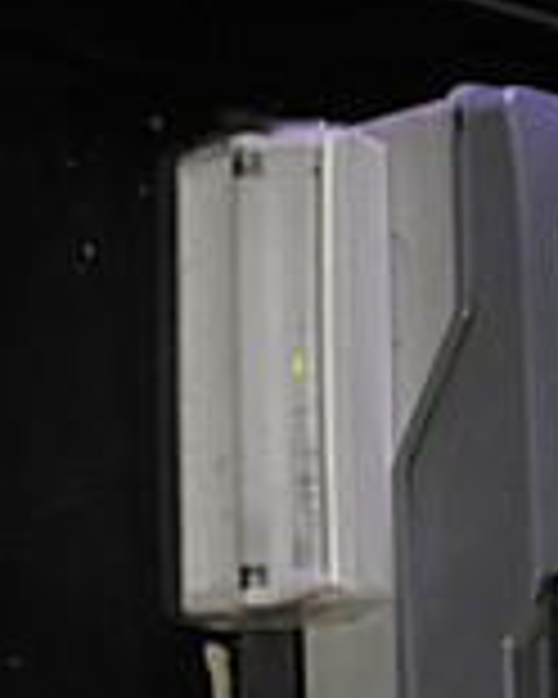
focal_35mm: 600
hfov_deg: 2.6
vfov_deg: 3.2
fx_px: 12386
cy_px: 862
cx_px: 1152
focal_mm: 78
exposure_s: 1/80
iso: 800
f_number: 3.5
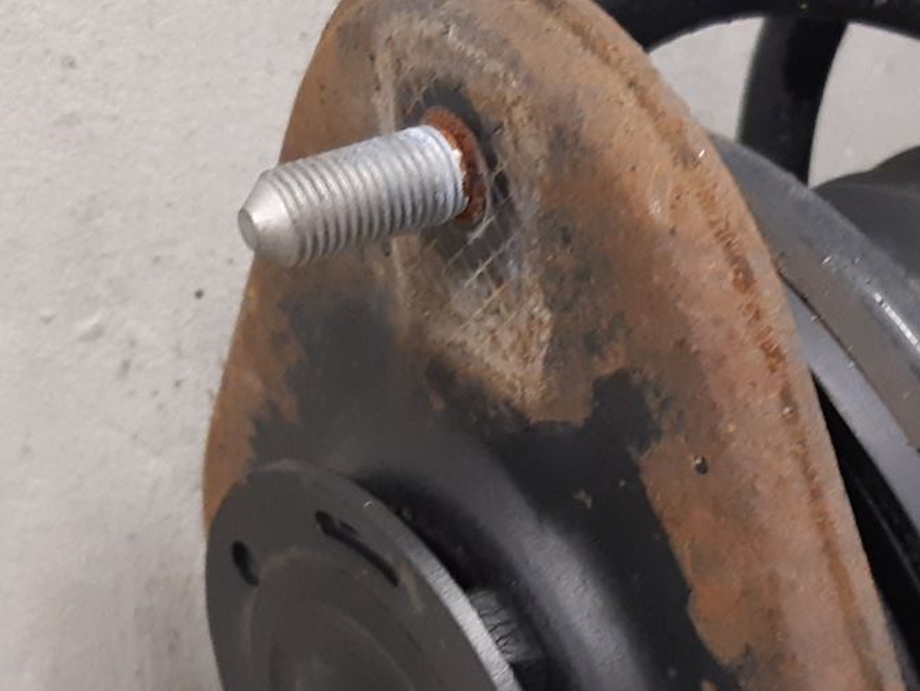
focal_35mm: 79
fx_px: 2100
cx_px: 613
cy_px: 673
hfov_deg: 24.6
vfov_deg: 18.2
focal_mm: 3.93
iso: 250
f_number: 1.7
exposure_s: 1/33
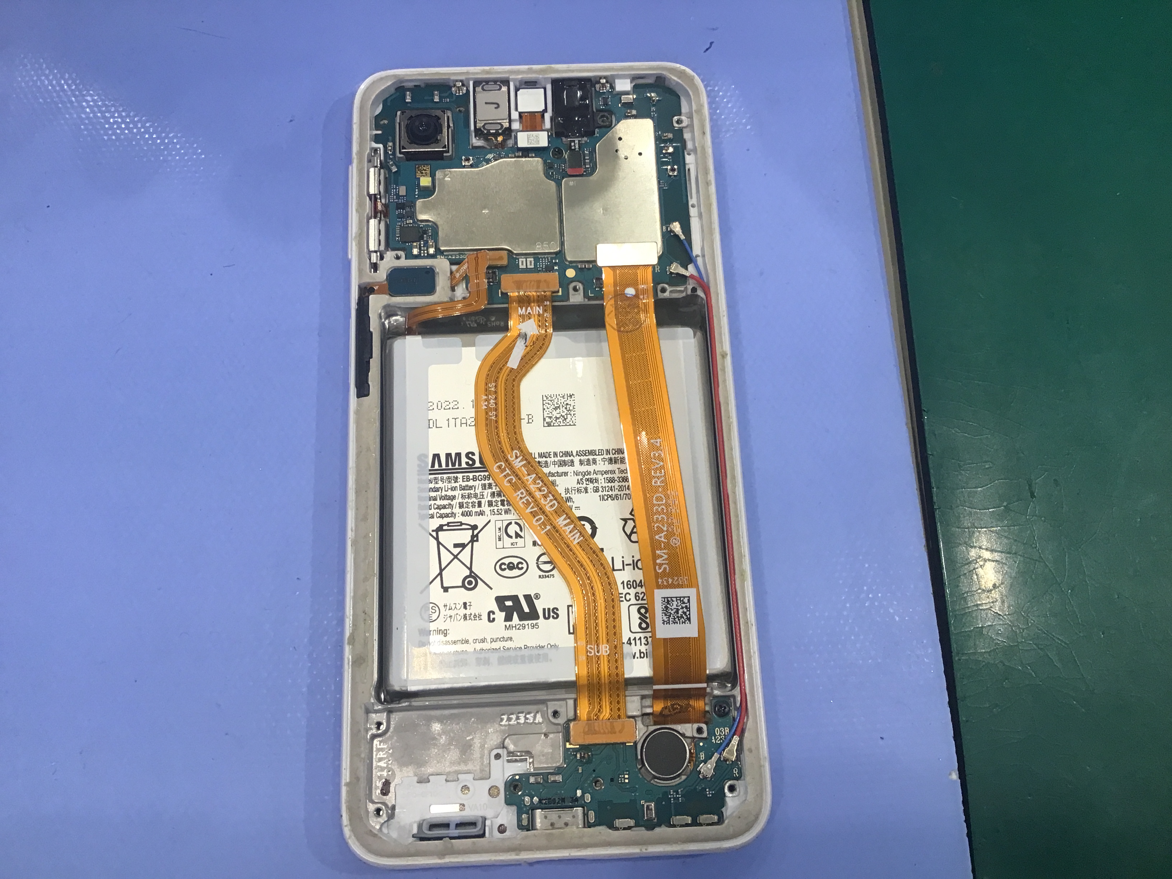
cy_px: 440
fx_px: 1050
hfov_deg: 58.4
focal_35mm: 31
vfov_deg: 45.4
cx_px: 586
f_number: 2.4
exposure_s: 1/30
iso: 25
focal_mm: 3.3
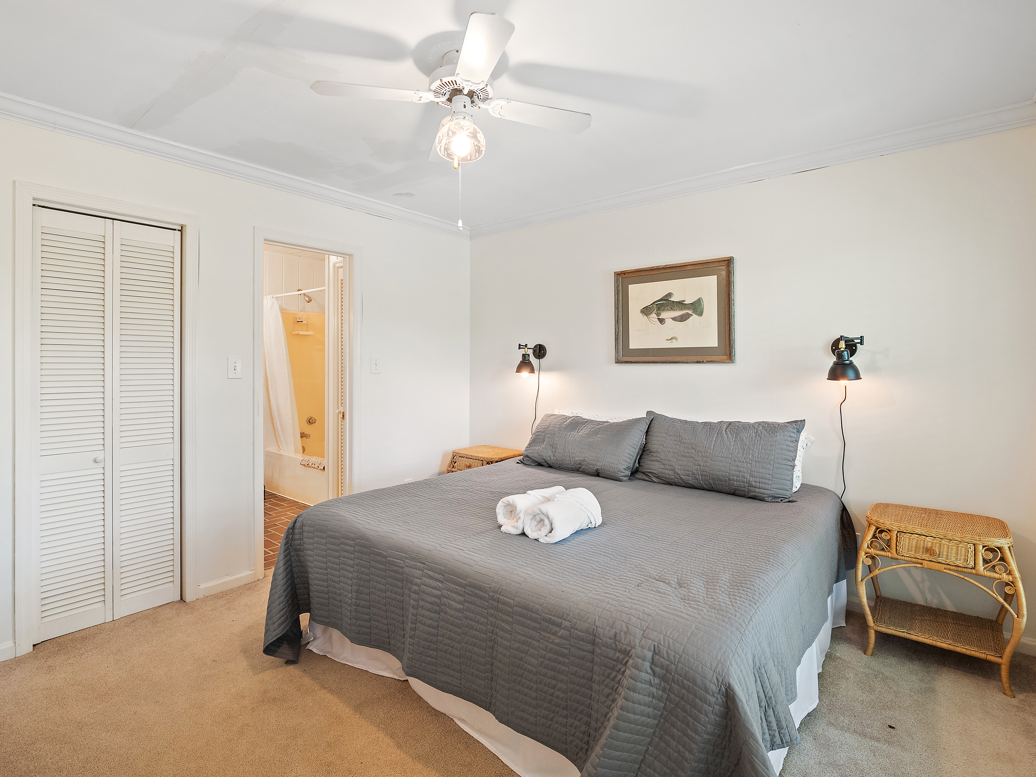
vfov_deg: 78.1
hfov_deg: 94.5
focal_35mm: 16
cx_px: 518
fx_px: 479
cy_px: 388
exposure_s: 1/5
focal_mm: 8
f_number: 5.6
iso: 400
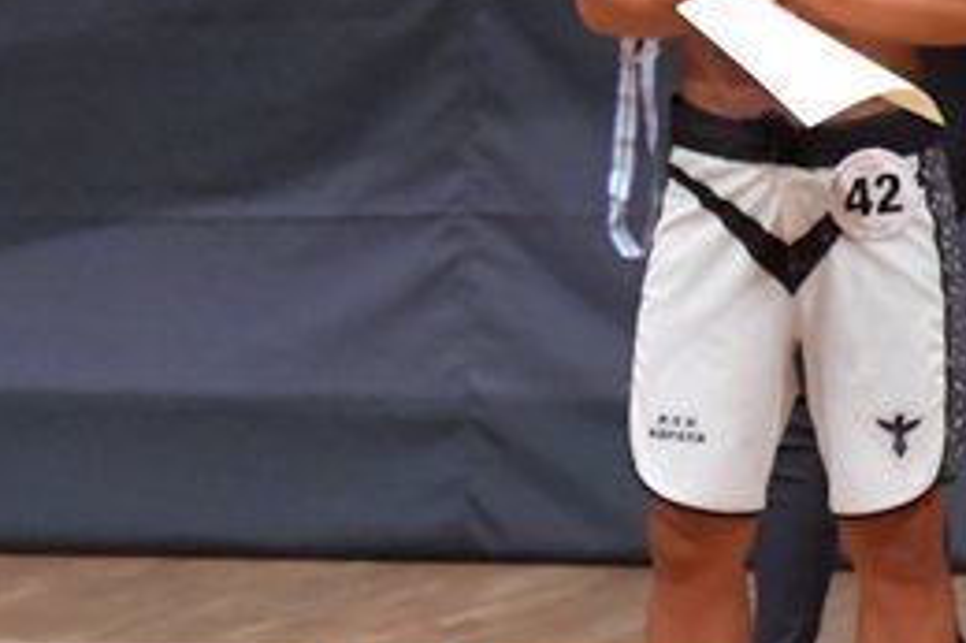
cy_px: 282
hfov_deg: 2.6
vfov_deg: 1.7
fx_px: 21560
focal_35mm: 804
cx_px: -385
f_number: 5.6
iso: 8000
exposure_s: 1/400
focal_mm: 180
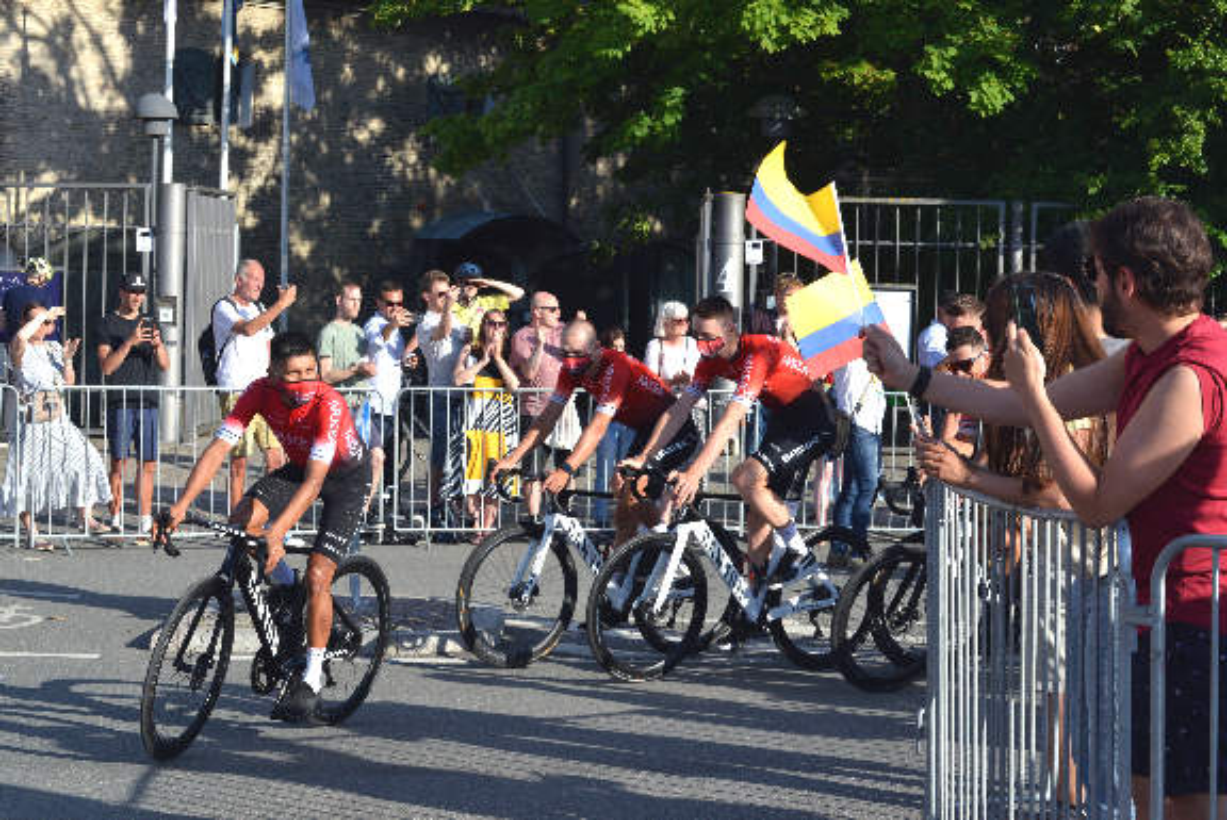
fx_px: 2388
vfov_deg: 19.5
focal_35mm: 70
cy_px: 410
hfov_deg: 28.8
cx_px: 614
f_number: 11
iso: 640
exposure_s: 1/500
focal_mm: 70
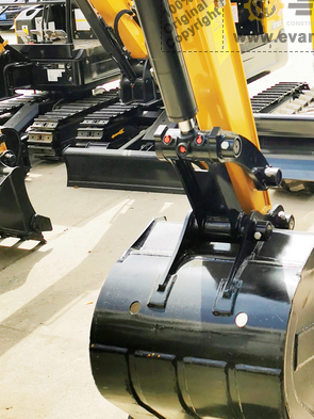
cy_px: 18
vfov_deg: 32.6
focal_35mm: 55
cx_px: 300
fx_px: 665
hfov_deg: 25.5
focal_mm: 5.56
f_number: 1.6
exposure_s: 1/2392
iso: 50
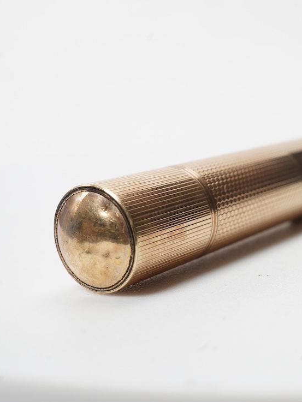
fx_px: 768
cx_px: 282
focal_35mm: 66
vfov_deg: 29.4
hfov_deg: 21.7
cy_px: 204
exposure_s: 1/100
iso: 640
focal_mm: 30
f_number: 22
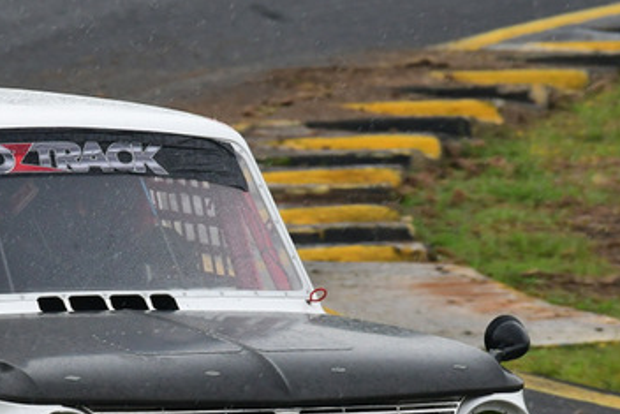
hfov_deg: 1.5
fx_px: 23465
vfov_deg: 1.0
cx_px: 118
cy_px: 229
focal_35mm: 1362
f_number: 11
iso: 1000
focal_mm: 400
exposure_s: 1/640
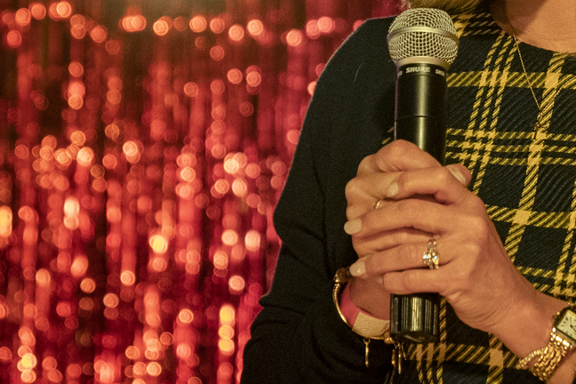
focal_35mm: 215
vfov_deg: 6.4
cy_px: 114
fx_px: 3440
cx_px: 535
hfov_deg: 9.5
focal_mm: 59
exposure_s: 1/160
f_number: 2.8
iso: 3200
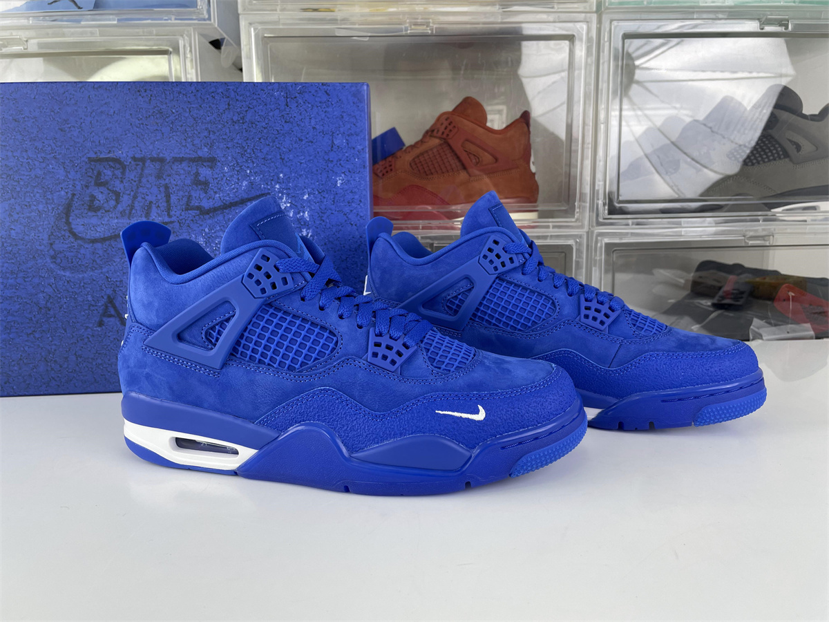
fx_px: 623
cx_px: 414
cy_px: 311
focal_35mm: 26
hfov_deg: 67.3
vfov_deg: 53.1
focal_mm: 4.2
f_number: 1.6
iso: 32
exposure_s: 1/132
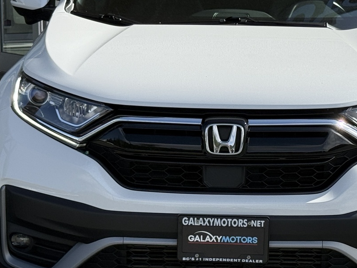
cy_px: 134
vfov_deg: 12.0
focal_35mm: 123
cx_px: 220
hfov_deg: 16.0
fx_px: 1268
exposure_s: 1/4329
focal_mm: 6.76
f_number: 1.78
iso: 80
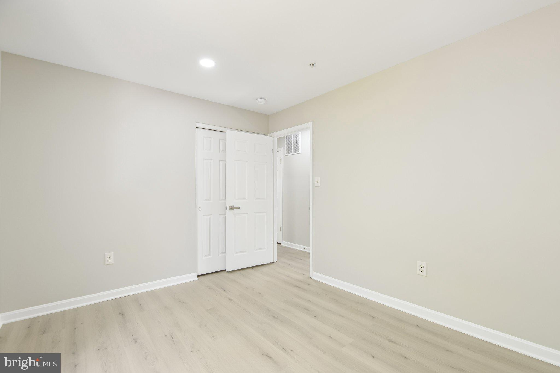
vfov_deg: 81.2
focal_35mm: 14
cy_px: 186
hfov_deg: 104.2
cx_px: 280
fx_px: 218
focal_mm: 14
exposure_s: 1/20
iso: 400
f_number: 8
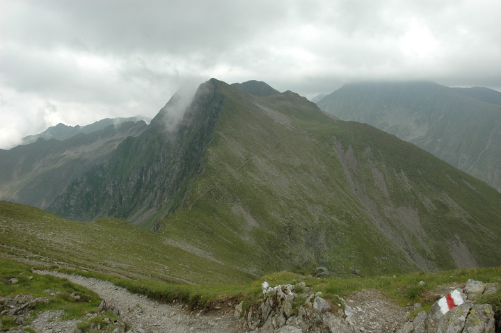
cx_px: 250
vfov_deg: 47.9
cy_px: 166
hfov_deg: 67.4
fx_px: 375
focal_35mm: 27
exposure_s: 1/200
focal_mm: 18
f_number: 10
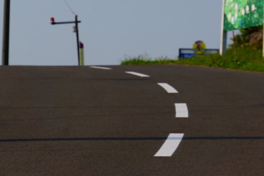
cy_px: 62
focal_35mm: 405
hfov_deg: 5.1
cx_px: 148
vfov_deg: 3.4
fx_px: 2971
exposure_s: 1/640
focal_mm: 181
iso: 200
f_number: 9
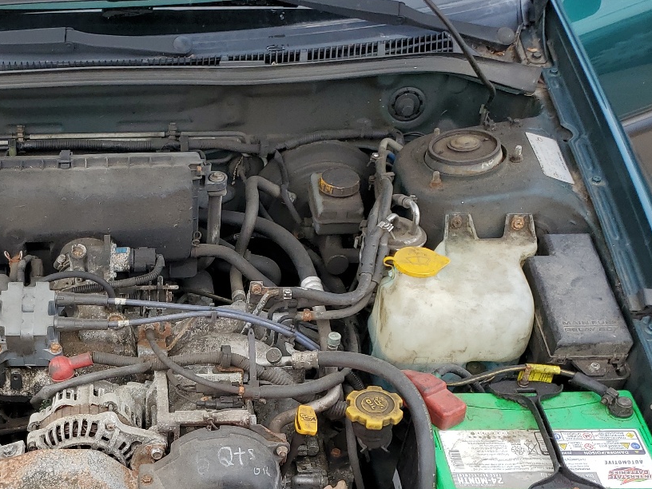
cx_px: 93
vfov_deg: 27.6
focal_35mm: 51
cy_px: 435
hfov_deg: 35.7
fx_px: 961
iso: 50
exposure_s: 1/909
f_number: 1.5
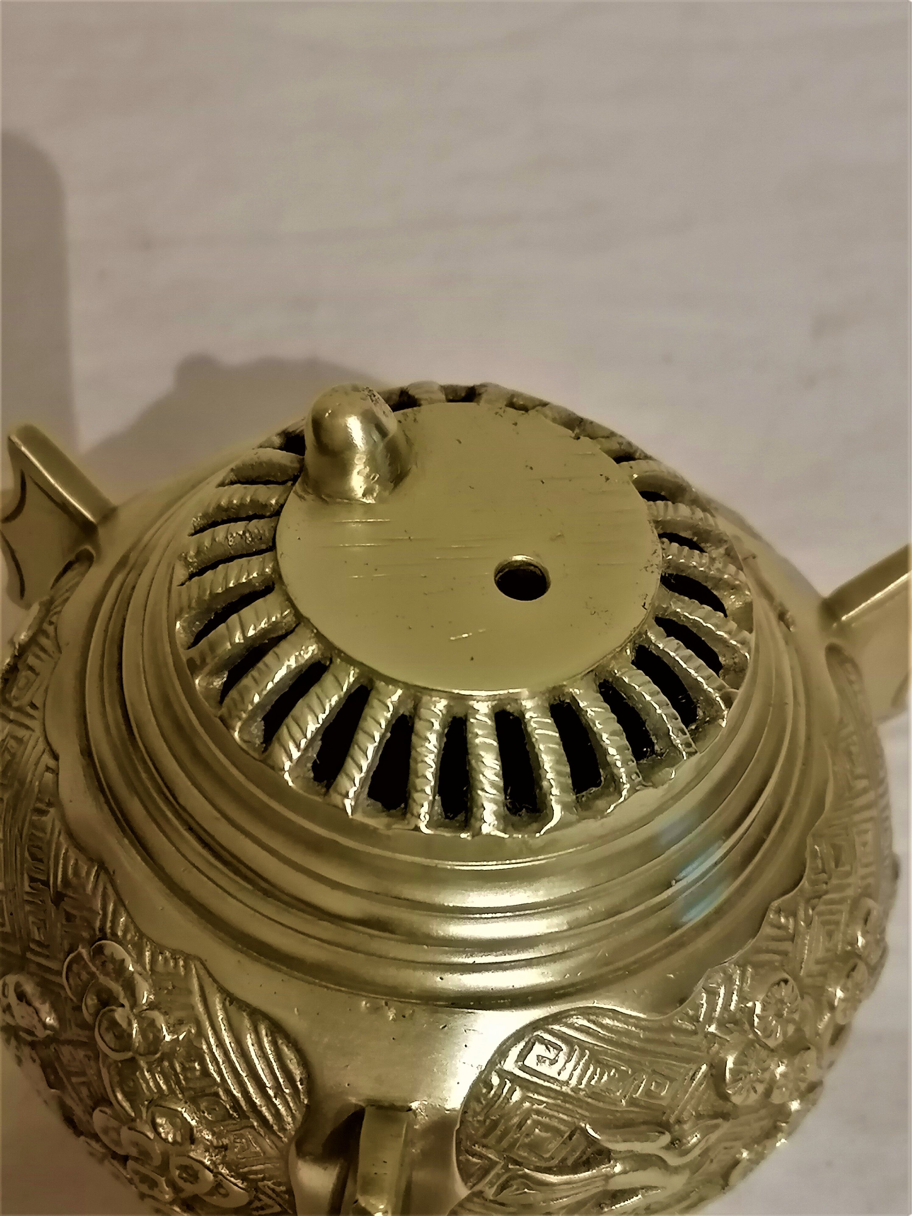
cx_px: 456
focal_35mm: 54
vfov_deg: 35.5
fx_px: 1897
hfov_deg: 27.0
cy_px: 608
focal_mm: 5.4
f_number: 1.8
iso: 320
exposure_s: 1/33.3
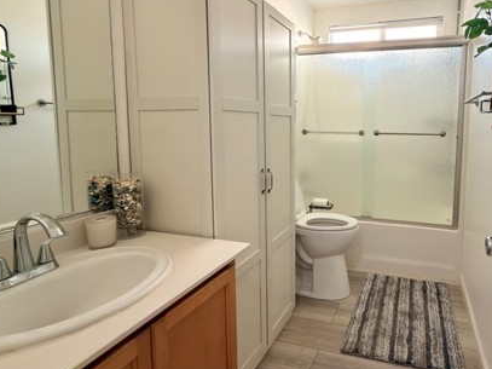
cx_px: 330
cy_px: 152
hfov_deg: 73.9
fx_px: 313
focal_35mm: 22
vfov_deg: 60.7
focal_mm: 2.22
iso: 125
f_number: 2.2
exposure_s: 1/30
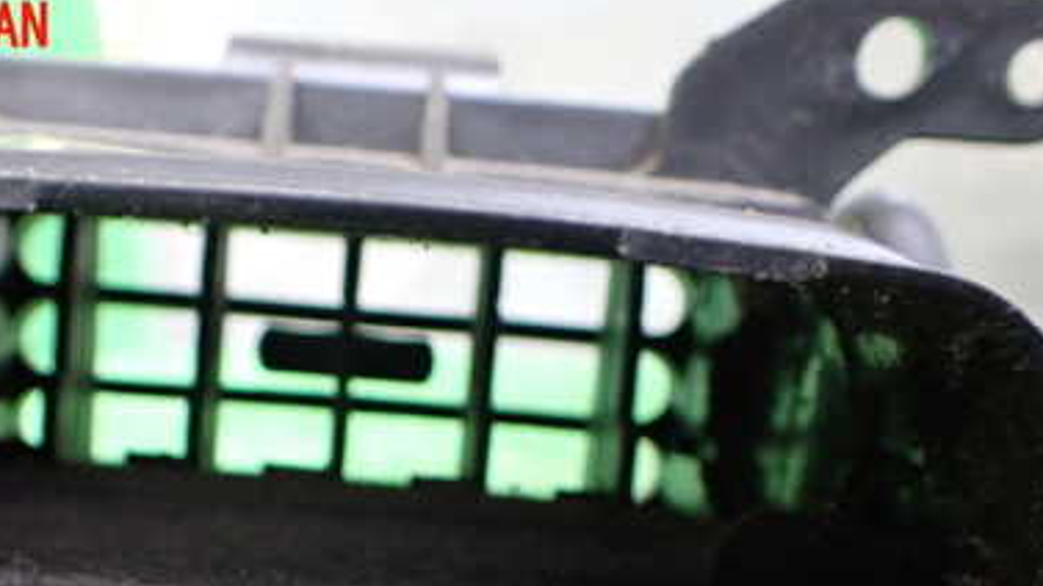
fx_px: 1438
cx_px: 376
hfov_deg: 39.5
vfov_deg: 22.0
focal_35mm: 52
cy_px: 616
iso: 800
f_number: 2.3
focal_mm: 5.4
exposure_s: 1/60
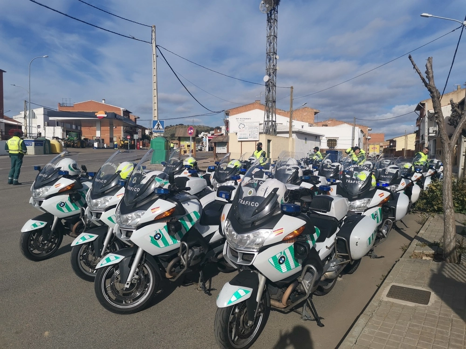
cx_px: 233
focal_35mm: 26
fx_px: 350
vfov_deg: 53.1
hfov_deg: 67.3
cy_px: 174
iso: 50
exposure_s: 1/2375
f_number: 1.8
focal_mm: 4.75
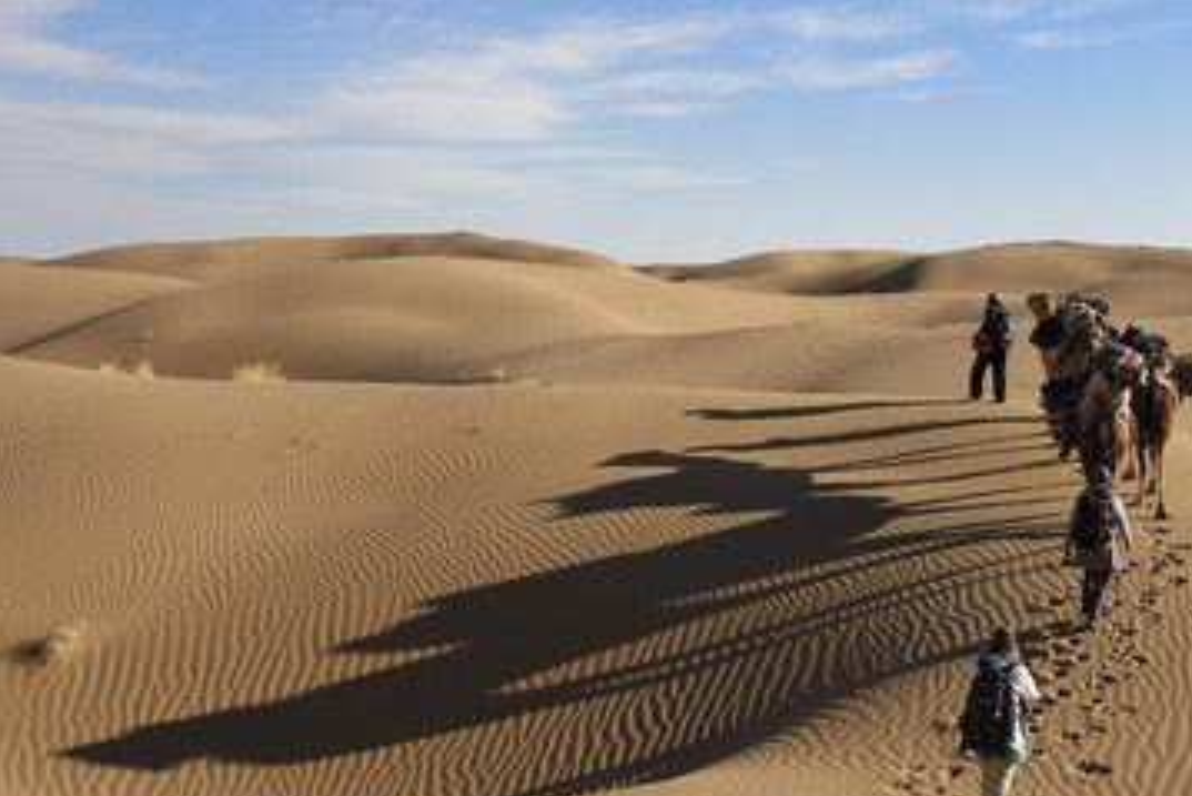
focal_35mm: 54
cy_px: 463
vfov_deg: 25.1
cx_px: 639
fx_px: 1789
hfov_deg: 36.8
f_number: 9
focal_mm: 46
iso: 200
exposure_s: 1/400
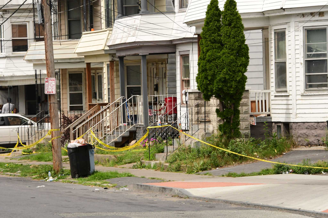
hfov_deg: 9.5
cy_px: 109
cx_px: 164
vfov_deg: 6.3
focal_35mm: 218
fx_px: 1981
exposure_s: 1/500
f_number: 16
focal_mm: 145
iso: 1600
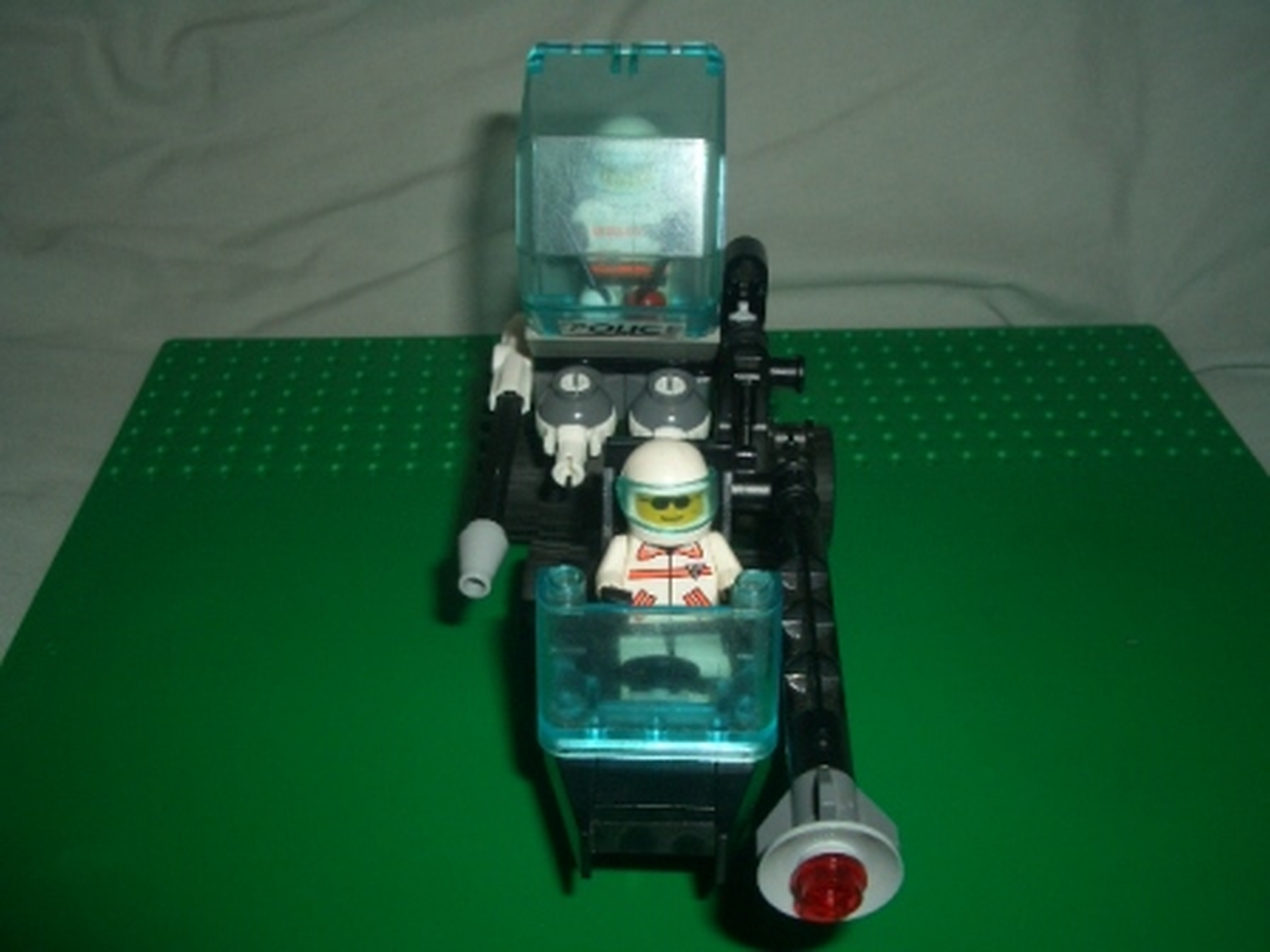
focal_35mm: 35
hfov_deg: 52.6
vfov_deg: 40.7
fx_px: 1284
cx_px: 635
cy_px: 476
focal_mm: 5.8
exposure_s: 1/60
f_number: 4.3
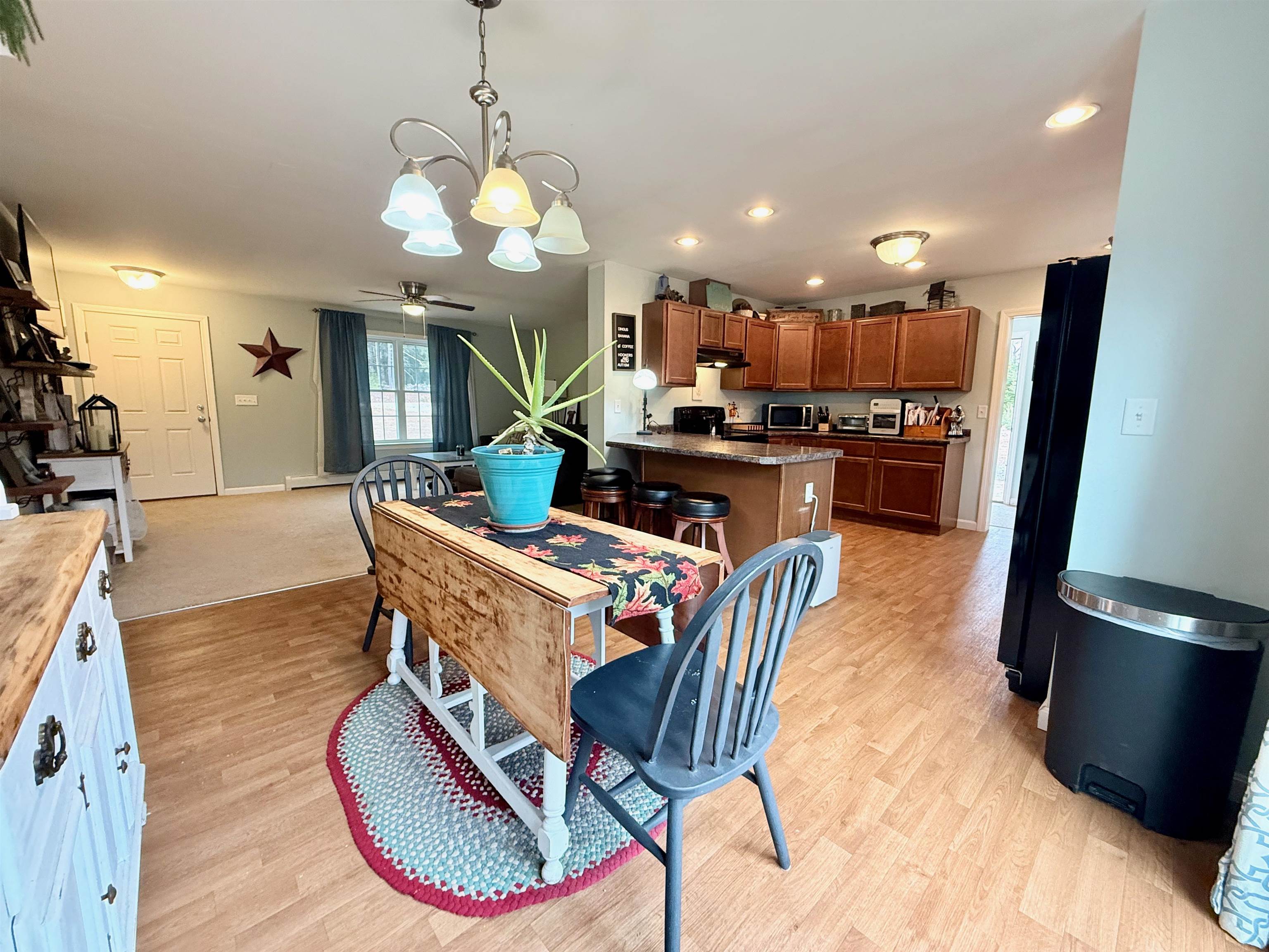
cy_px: 476
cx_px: 634
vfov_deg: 85.7
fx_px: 513
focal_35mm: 14
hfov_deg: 102.1
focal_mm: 2.22
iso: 400
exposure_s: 1/60
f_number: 2.2
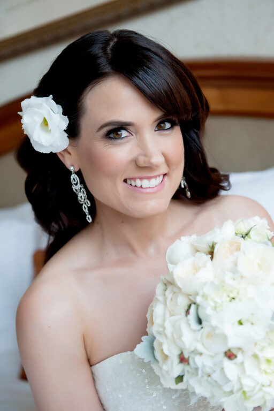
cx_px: 137
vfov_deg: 28.8
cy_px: 206
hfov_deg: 19.5
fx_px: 799
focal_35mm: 70
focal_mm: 70
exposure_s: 1/400
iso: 640
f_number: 4
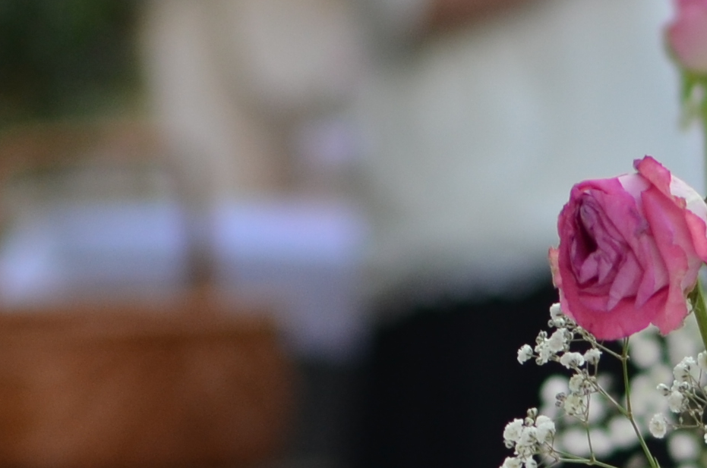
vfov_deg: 3.4
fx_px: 7782
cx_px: 736
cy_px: 639
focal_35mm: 397
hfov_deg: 5.2
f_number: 2.2
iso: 200
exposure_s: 1/2000
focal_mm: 50
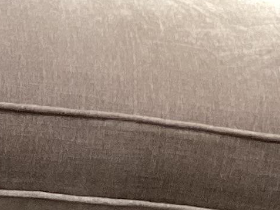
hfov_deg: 8.9
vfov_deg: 7.0
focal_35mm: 212
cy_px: -29
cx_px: -242
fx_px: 1715
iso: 80
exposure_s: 1/50
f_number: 2.4
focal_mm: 3.3
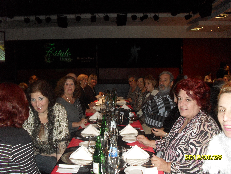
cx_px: 116
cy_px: 87
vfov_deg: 40.7
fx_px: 234
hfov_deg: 52.6
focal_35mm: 35
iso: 200
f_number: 3.2
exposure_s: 1/45
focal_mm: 6.3
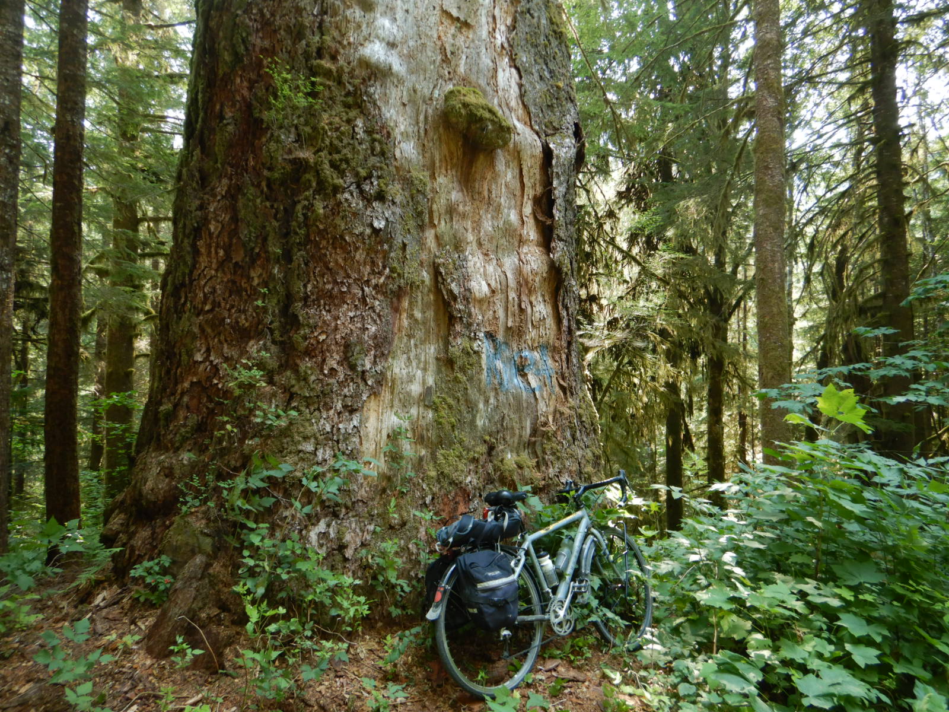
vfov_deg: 56.8
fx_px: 658
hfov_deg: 71.6
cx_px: 474
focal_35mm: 24
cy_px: 356
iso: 125
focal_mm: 4.3
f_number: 2.8
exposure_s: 1/50
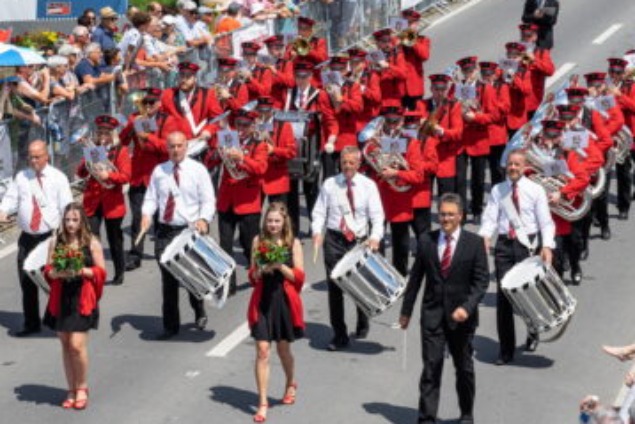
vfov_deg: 10.8
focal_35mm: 127
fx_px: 2241
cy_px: 161
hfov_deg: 16.1
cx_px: 176
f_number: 8
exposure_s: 1/250
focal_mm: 70
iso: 100
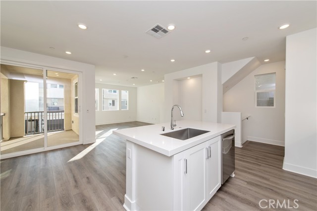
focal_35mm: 14
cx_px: 158
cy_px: 106
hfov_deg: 104.3
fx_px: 123
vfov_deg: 81.1
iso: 200
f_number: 5.6
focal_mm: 14
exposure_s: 1/125
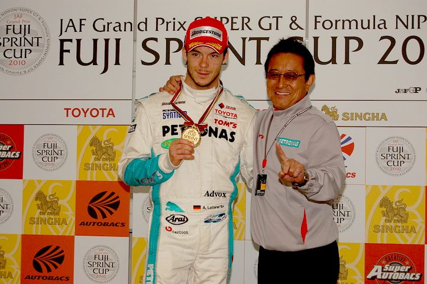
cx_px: 214
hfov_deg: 24.6
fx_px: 978
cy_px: 142
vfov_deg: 16.5
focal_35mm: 82
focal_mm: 55
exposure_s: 1/60
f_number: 8
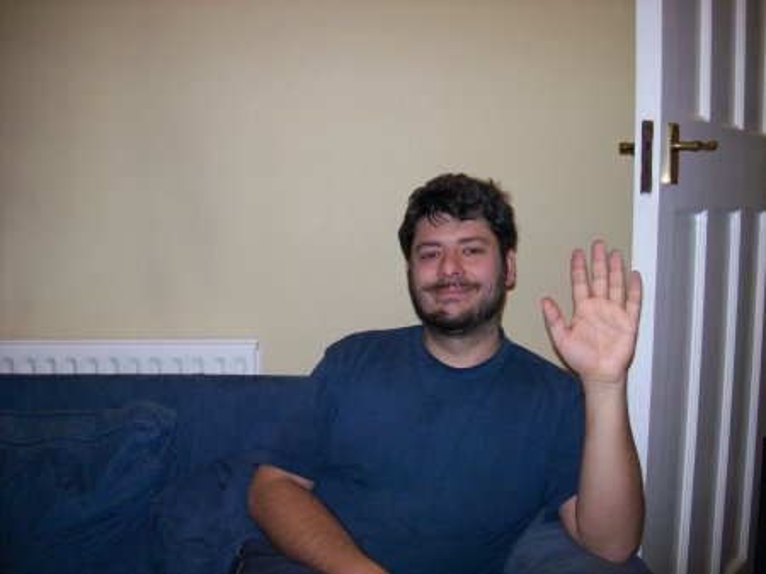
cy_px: 287
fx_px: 796
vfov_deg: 39.6
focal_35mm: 36
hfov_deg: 51.4
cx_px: 383
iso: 200
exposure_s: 1/64
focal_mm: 6
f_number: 2.7
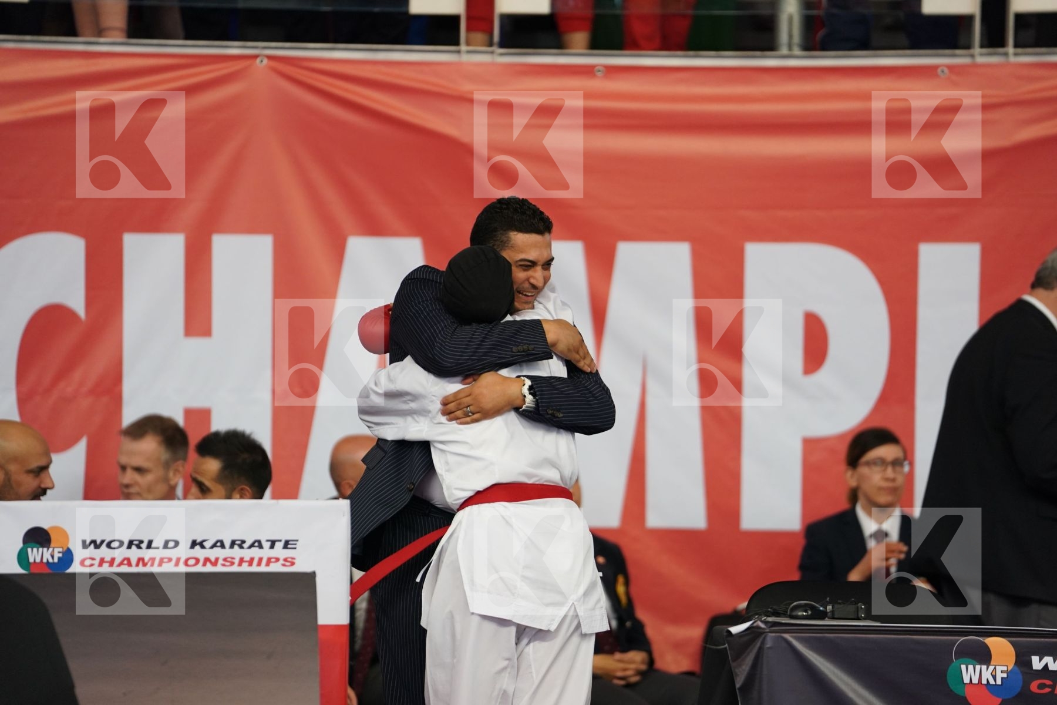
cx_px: 528
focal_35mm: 200
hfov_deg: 10.3
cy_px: 352
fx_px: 5872
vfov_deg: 6.9
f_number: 2.8
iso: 1600
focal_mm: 200
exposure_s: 1/800
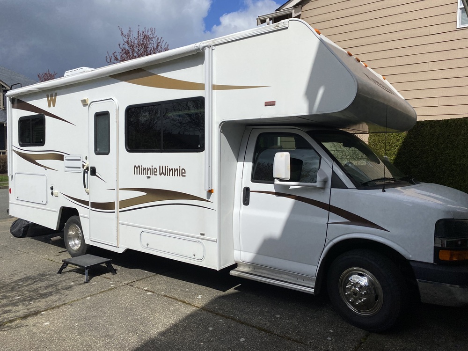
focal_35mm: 26
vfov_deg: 53.1
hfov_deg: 67.3
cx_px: 234
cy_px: 176
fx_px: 352
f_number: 1.8
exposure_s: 1/6757
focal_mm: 4.25
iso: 32
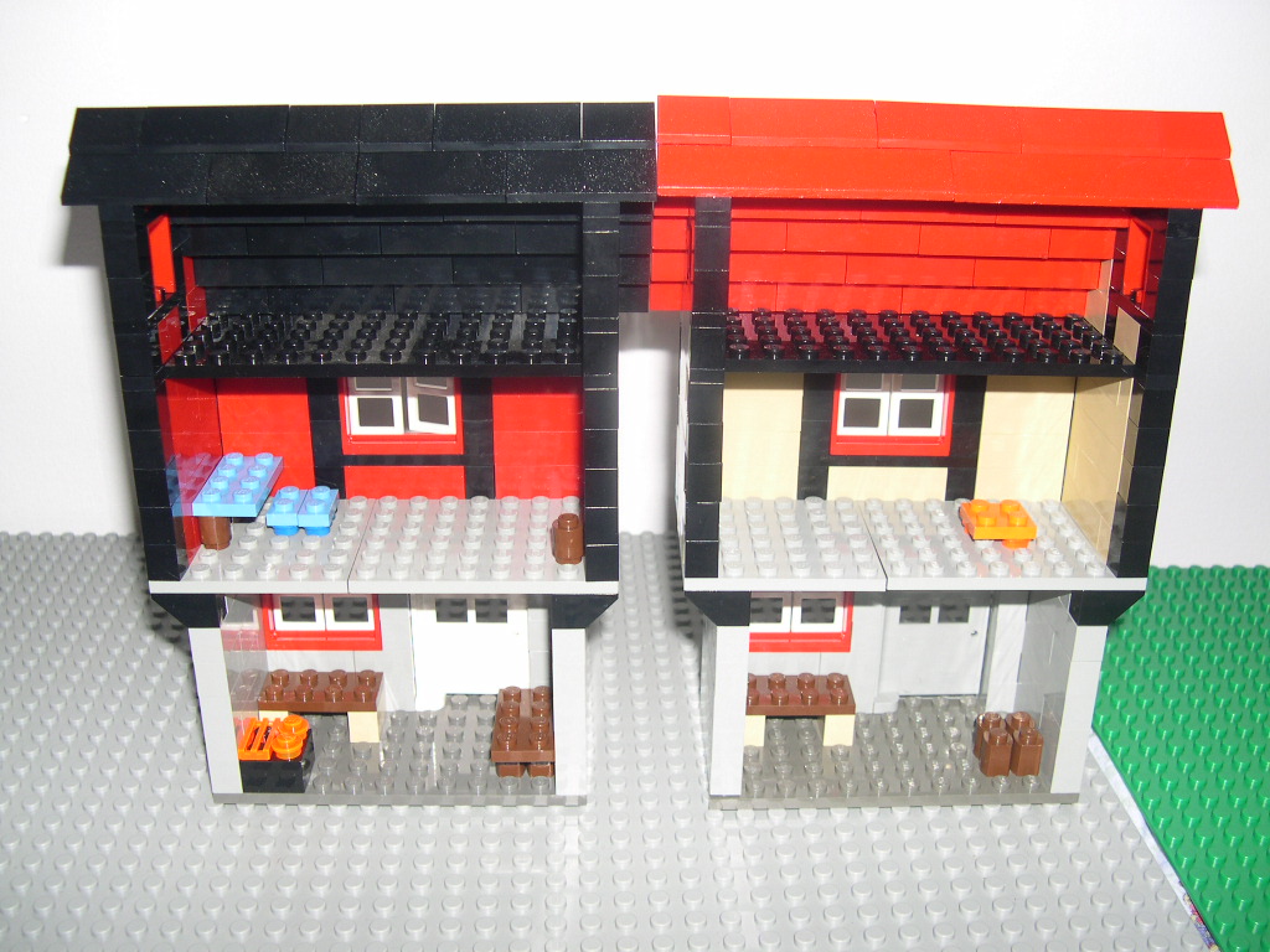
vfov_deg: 37.7
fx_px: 1394
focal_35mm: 38
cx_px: 635
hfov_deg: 49.0
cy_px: 476
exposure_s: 1/60
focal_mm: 8
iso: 100
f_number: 2.8
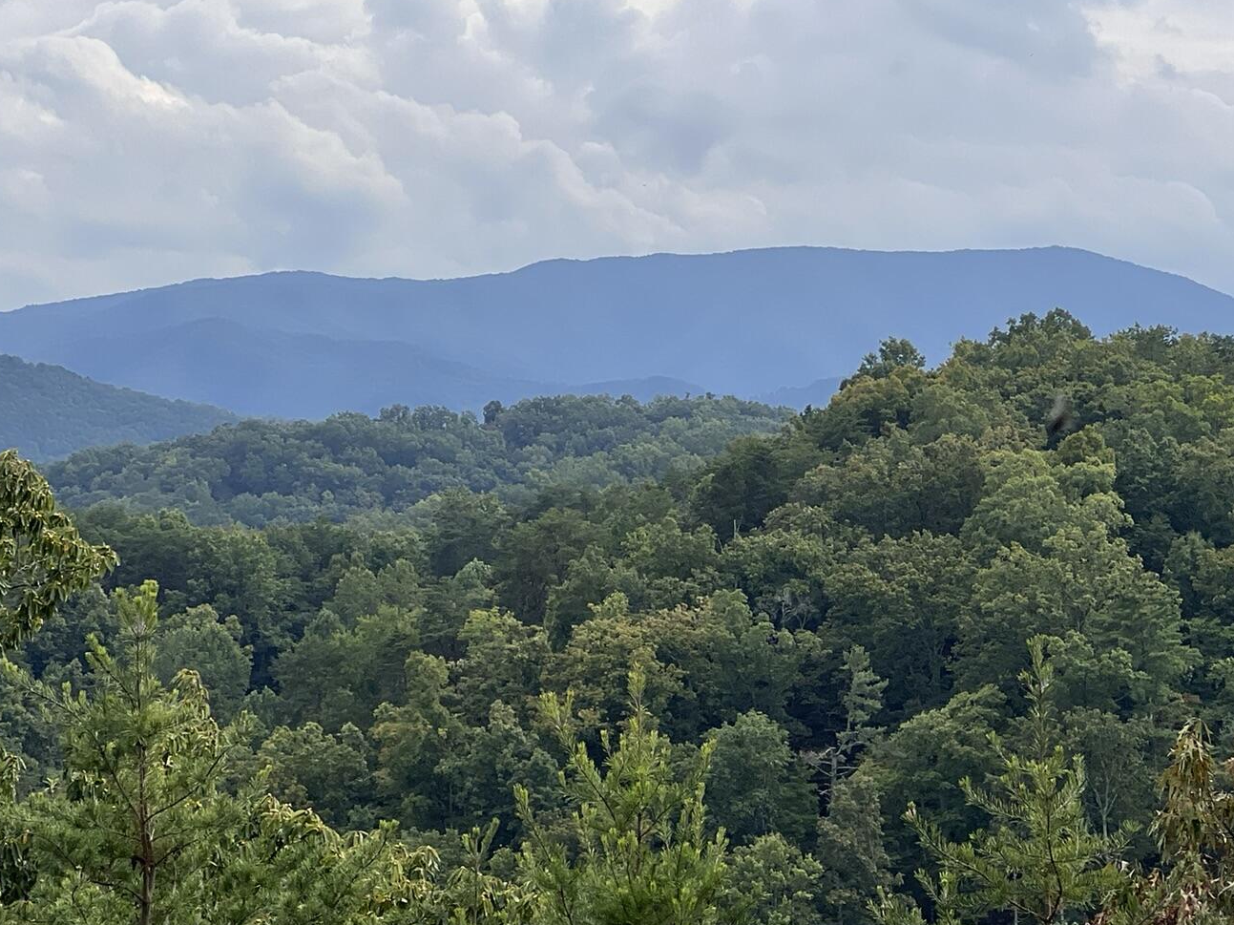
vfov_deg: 12.1
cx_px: 751
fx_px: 4348
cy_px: 415
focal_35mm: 122
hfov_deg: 16.1
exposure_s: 1/853
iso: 32
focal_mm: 9
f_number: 2.8
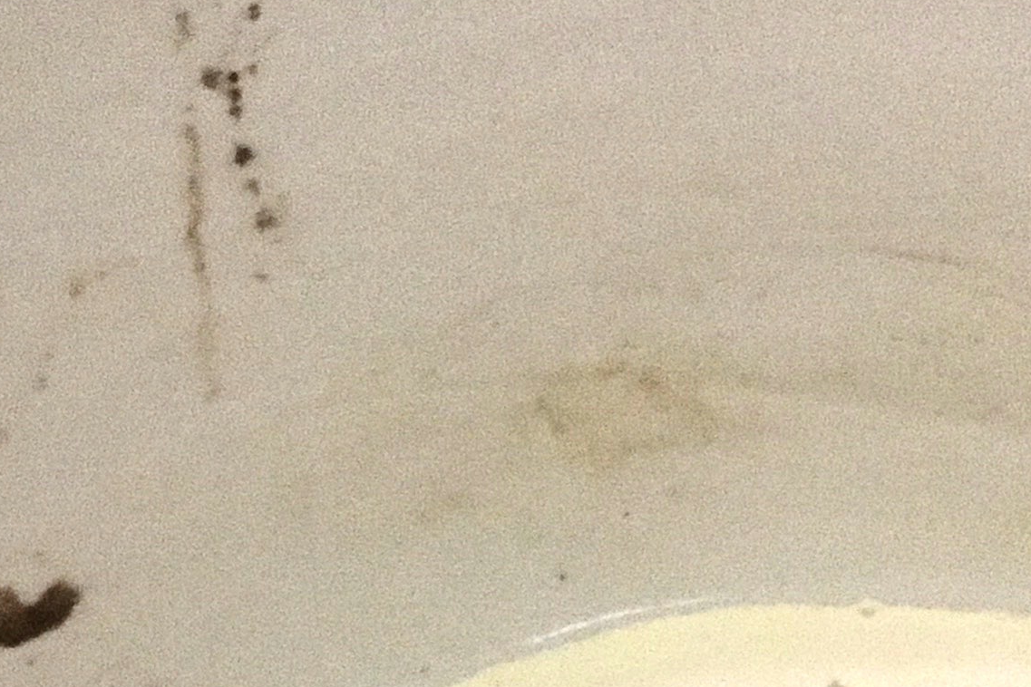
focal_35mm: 107
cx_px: 700
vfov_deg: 12.3
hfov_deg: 19.0
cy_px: 939
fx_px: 3064
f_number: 2.2
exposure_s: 1/15
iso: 500
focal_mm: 4.15
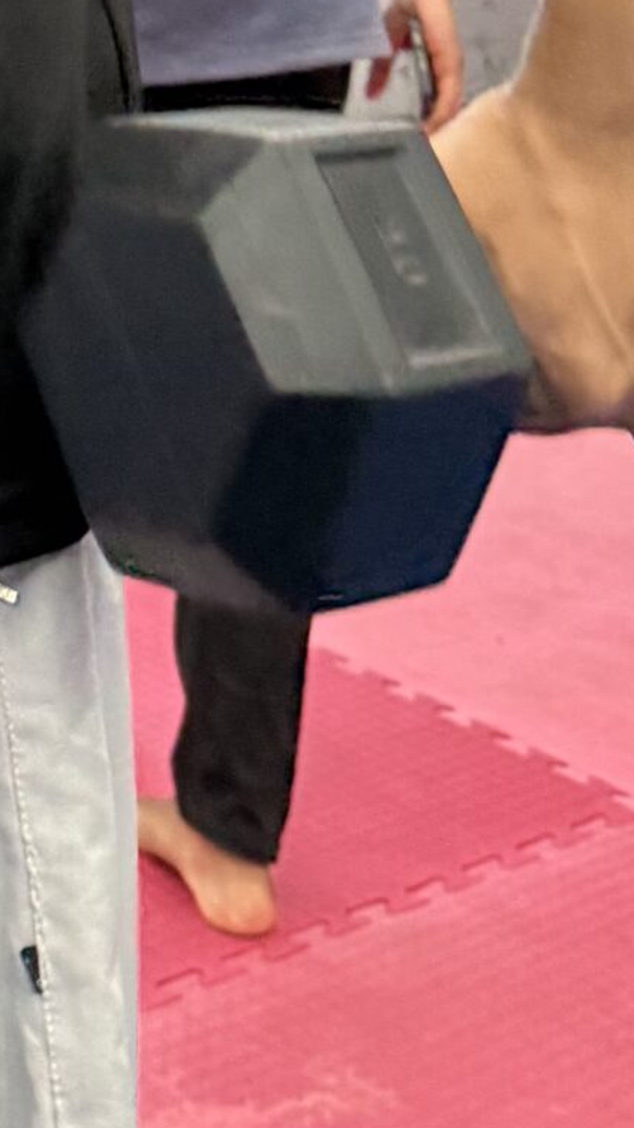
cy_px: -735
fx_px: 2660
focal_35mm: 89
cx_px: -172
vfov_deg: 19.6
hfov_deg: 13.2
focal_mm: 6.76
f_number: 1.78
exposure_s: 1/50
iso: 320
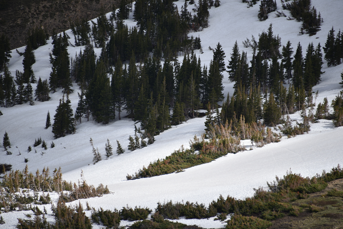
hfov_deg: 6.9
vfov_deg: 4.6
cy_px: 114
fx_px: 2859
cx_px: 172
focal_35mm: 300
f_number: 6.3
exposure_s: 1/640
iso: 100
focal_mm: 300
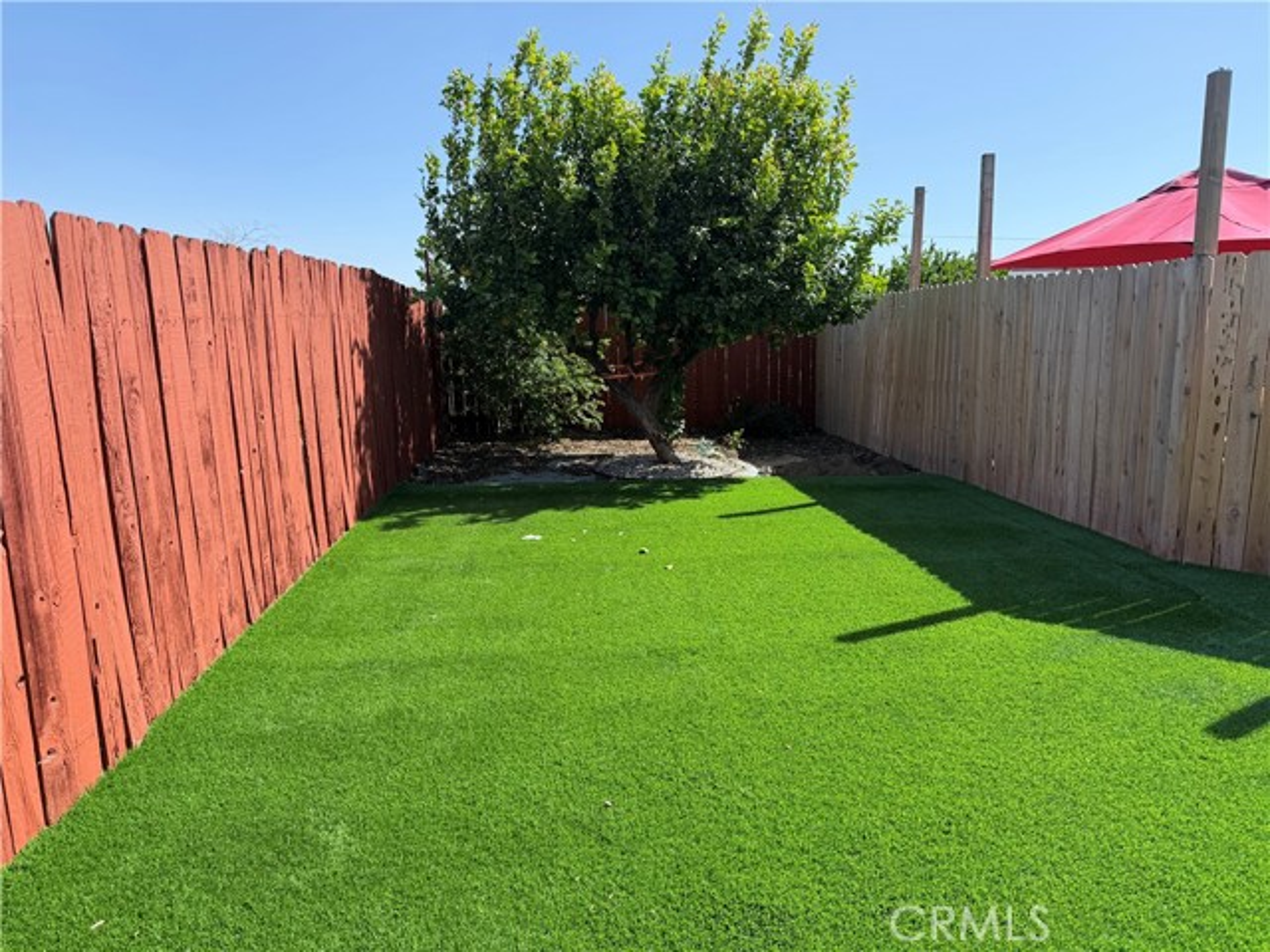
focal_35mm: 24
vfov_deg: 56.8
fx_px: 881
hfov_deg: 71.6
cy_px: 476
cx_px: 635
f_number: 1.78
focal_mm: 6.76
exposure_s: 1/2525
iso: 100
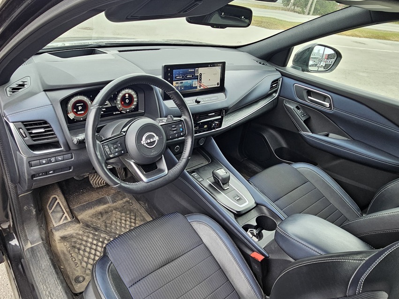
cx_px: 173
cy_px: 151
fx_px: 254
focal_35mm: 22
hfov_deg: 76.0
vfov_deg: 61.1
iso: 64
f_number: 2.2
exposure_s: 1/100
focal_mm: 2.2
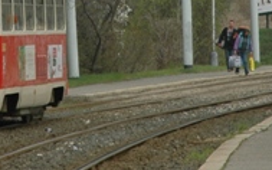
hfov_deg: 4.1
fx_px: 3787
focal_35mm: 511
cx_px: 82
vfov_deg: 2.6
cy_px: -112
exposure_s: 1/320
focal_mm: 70
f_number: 9
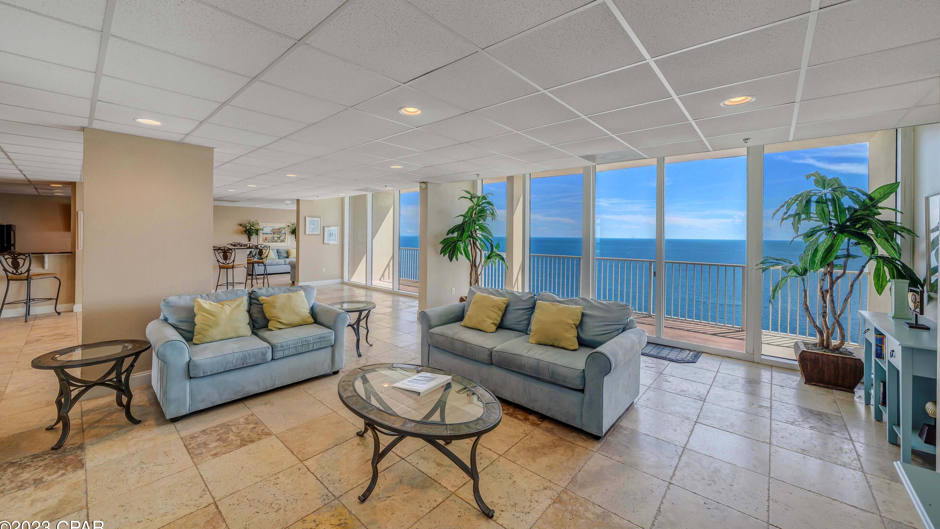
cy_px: 233
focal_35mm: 13
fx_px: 324
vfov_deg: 78.1
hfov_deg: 110.8
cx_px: 482
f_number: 5.6
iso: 100
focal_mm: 12
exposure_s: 1/50
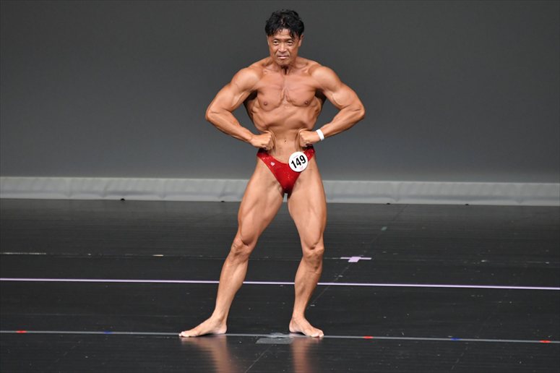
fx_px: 5831
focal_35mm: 375
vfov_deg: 3.7
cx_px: 280
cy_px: 186
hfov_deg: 5.5
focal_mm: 250
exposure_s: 1/400
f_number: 5.6
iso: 4000
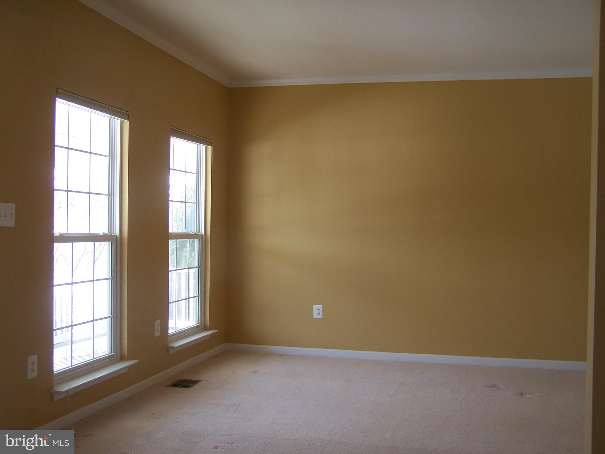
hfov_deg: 49.0
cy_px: 227
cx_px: 302
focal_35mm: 38
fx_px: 664
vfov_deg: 37.7
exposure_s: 1/60
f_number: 2.8
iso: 80
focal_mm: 6.3
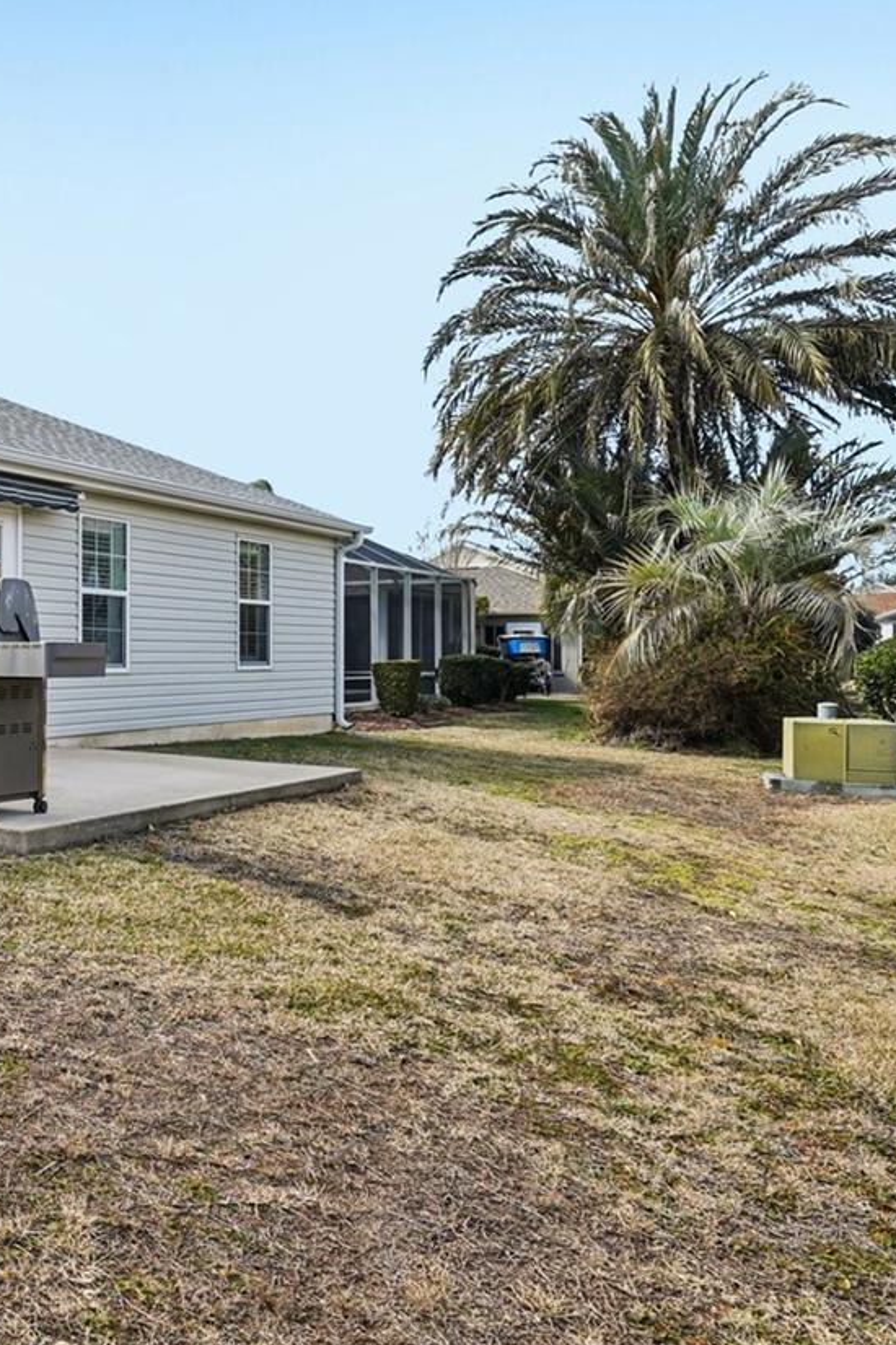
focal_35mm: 31
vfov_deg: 60.2
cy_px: 602
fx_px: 1158
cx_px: -179
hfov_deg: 34.1
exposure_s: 1/90
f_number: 8
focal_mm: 16
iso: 50
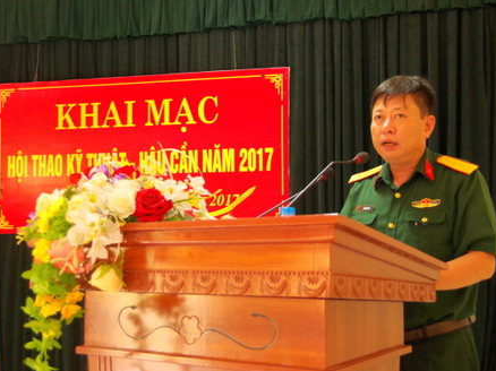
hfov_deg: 41.3
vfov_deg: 31.5
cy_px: 186
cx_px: 257
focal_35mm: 46
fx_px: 659
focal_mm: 28
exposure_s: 1/60
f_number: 4
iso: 1600
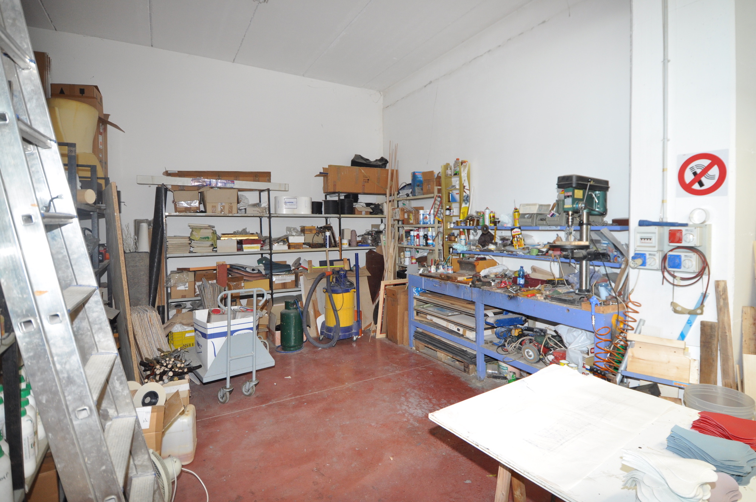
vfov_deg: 67.2
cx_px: 378
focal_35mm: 18
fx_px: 378
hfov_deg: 90.1
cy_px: 251
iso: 720
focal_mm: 12
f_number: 4
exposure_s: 1/60
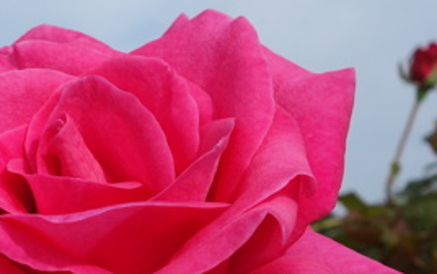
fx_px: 1299
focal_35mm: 109
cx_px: 68
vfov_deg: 12.0
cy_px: 235
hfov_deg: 18.9
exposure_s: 1/640
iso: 125
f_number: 5.6
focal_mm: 10.4
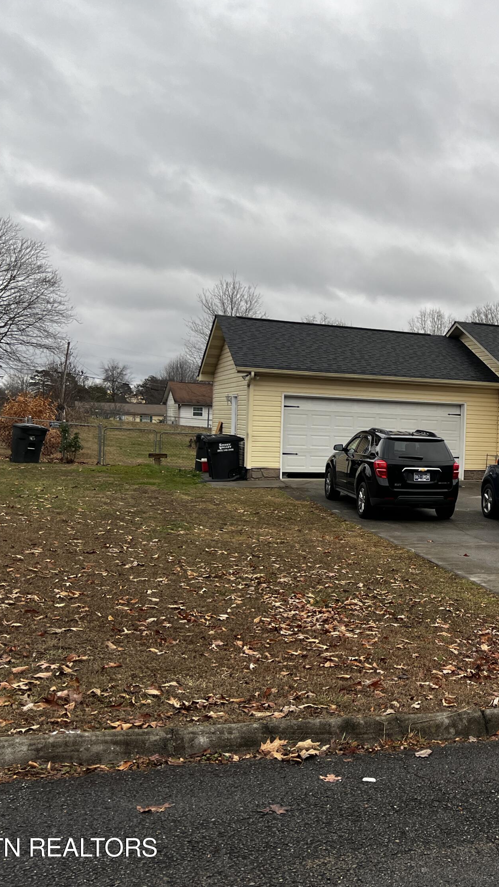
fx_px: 894
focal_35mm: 38
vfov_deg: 52.8
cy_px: 442
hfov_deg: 28.1
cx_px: 564
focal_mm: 5.7
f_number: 1.5
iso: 50
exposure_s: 1/331
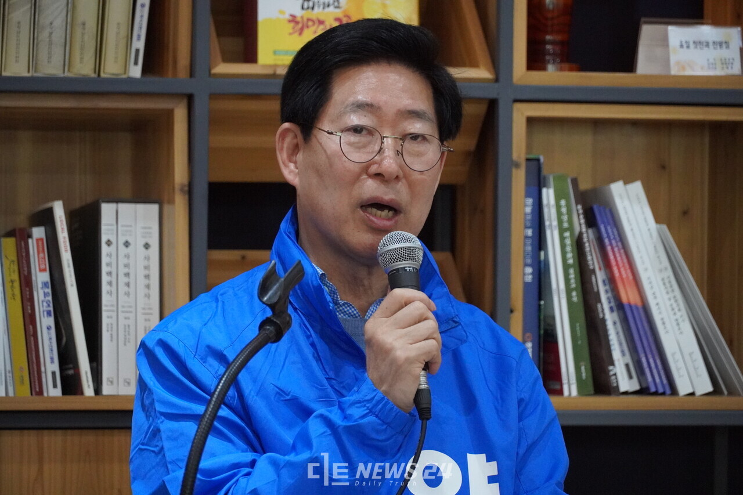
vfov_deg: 6.9
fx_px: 4117
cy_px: 248
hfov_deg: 10.3
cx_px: 372
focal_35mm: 200
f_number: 5.6
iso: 6400
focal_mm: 133
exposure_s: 1/200
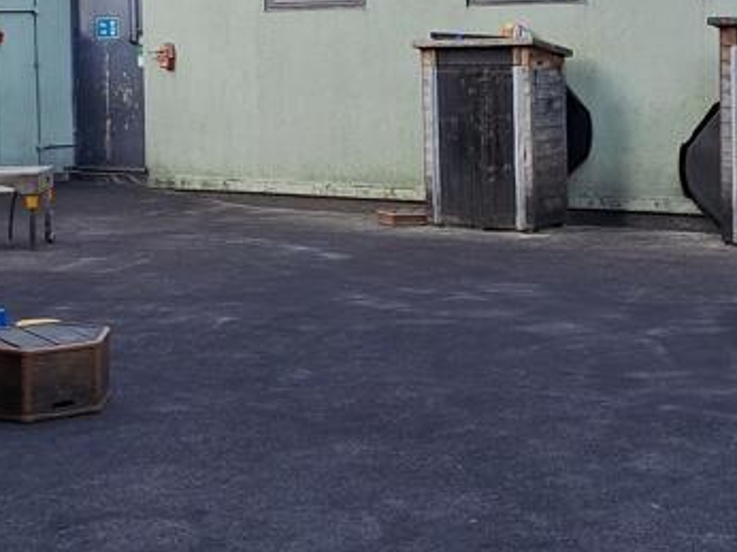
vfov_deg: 19.7
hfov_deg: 26.3
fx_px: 1574
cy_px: 113
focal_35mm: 74
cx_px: 464
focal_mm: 4.65
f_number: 1.8
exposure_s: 1/391
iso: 32
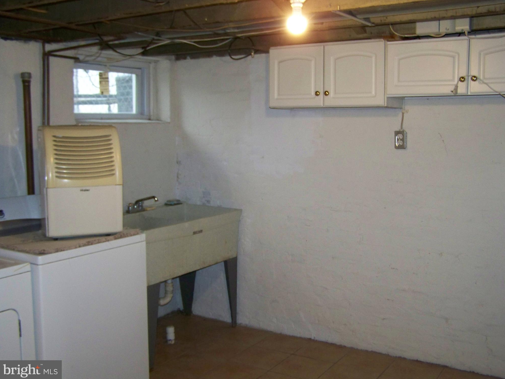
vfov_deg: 36.8
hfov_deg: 47.9
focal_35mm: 39
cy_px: 187
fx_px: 569
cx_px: 258
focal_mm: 6.3
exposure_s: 1/30
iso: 200
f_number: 2.8
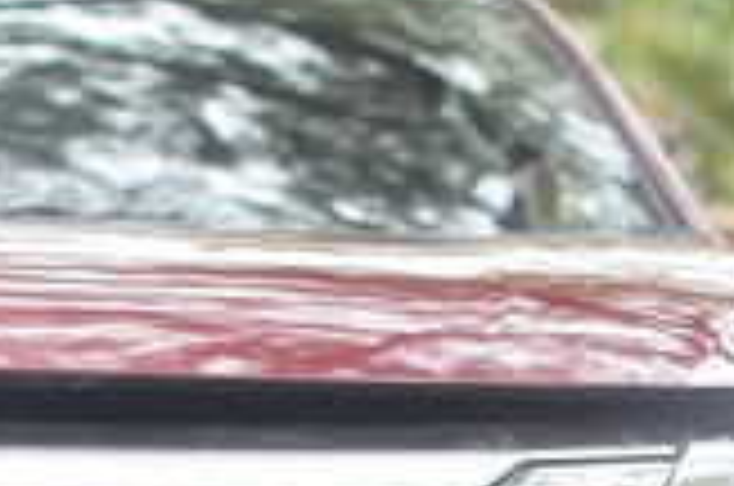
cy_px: 878
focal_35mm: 226
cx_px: -36
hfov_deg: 9.1
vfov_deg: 5.9
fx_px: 4602
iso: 400
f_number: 1.8
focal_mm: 35
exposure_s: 1/10
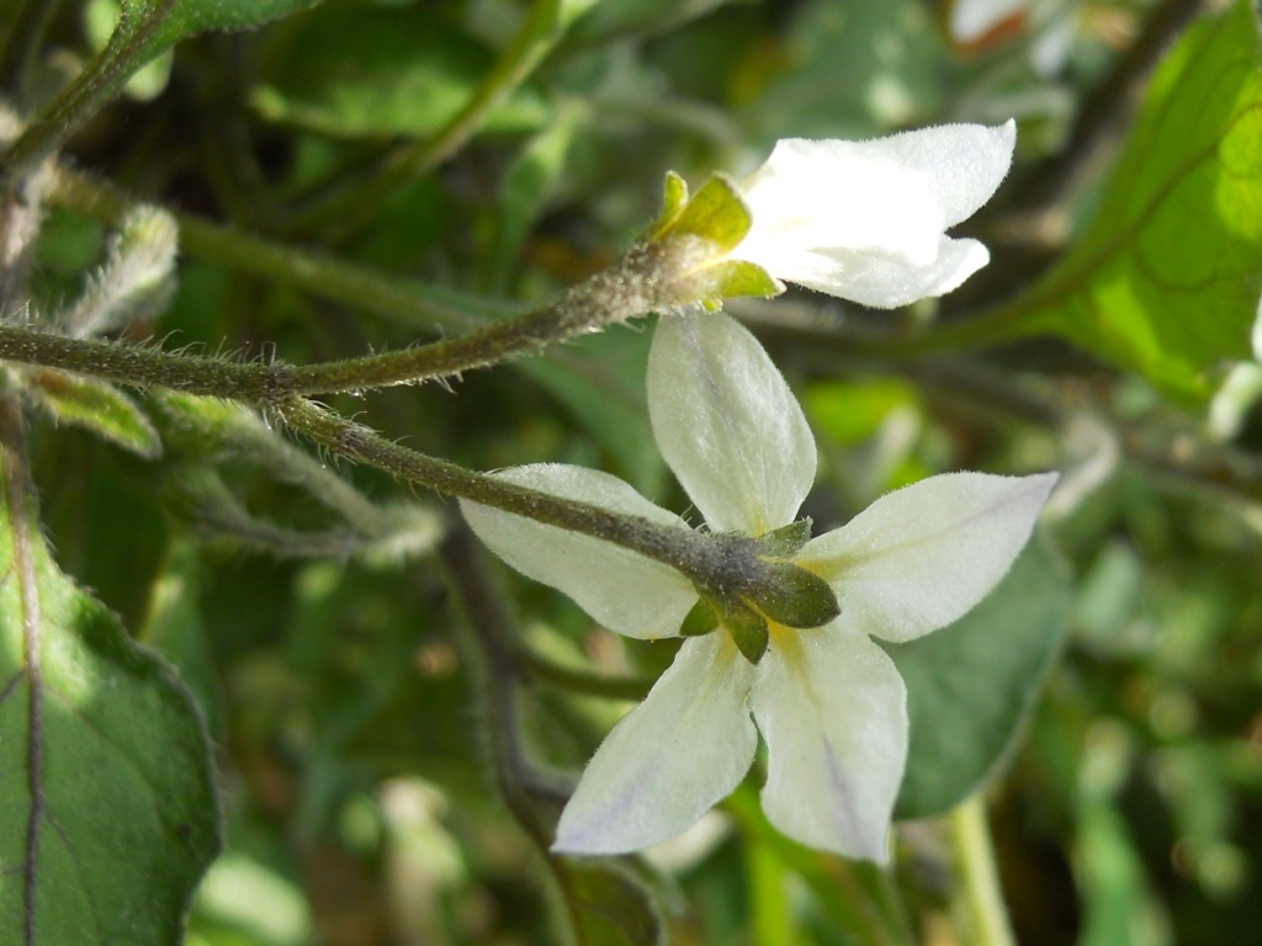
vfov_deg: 49.7
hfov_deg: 63.4
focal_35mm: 28
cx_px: 631
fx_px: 1021
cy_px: 473
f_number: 2.7
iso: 80
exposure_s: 1/250
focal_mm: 5
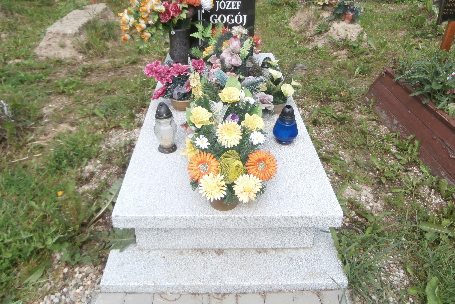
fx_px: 367
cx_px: 226
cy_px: 106
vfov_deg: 44.4
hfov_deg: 63.7
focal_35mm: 29
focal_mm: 4.2
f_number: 3
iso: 100
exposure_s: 1/640
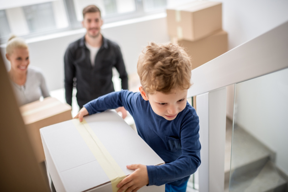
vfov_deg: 37.9
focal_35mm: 35
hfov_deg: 54.4
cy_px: 96
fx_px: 280
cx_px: 144
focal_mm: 35
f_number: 1.8
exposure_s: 1/200
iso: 250
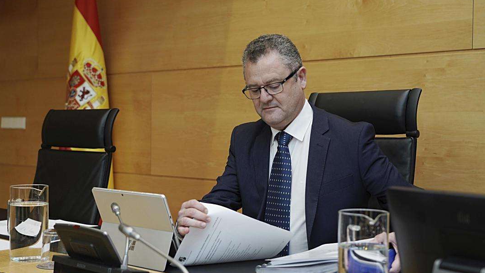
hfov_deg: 39.9
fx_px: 669
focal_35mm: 52
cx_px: 243
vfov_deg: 23.1
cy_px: 144
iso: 800
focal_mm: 49
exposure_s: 1/160
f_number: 4
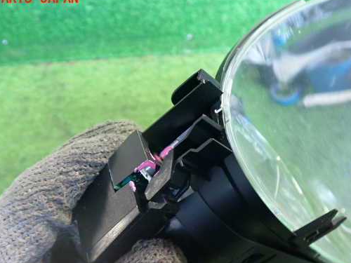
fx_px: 365
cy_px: 147
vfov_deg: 39.6
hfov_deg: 51.3
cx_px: 161
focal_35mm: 36
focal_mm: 5.4
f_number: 2.3
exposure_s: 1/30
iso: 800
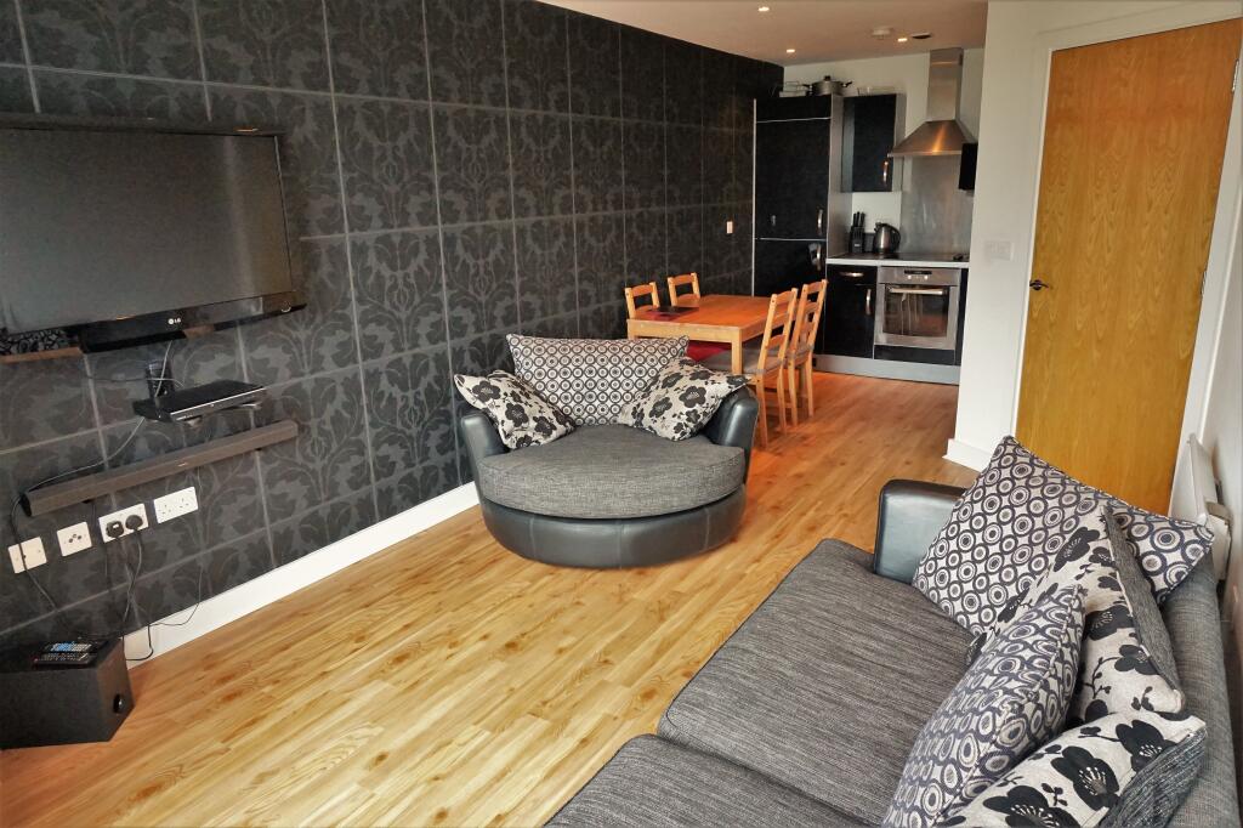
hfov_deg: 73.8
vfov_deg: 53.1
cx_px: 622
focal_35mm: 24
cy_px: 414
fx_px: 828
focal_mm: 16
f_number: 7.1
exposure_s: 1/100
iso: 2000
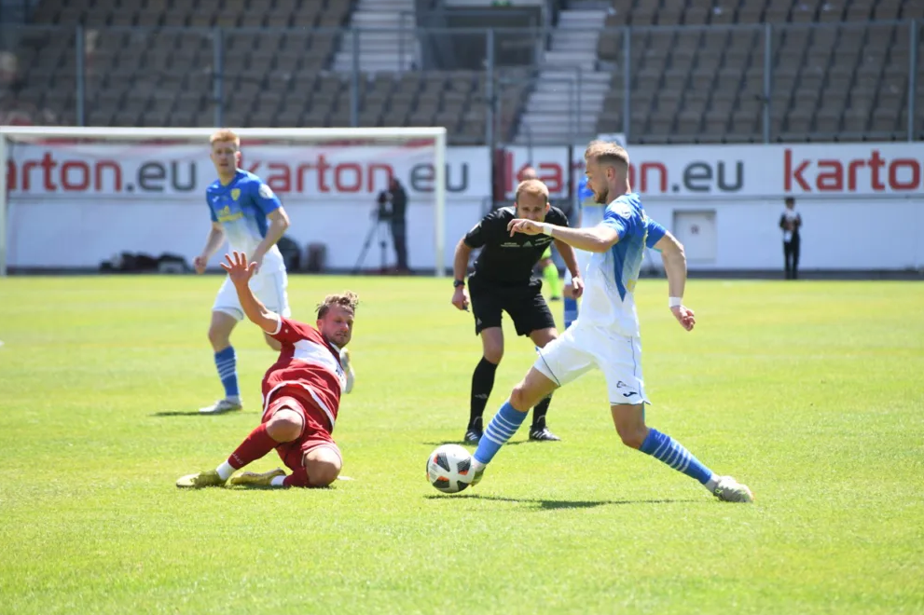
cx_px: 460
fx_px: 6363
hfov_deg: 8.3
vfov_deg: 5.5
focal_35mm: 248
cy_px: 302
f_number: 5.6
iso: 1250
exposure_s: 1/2000
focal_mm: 240
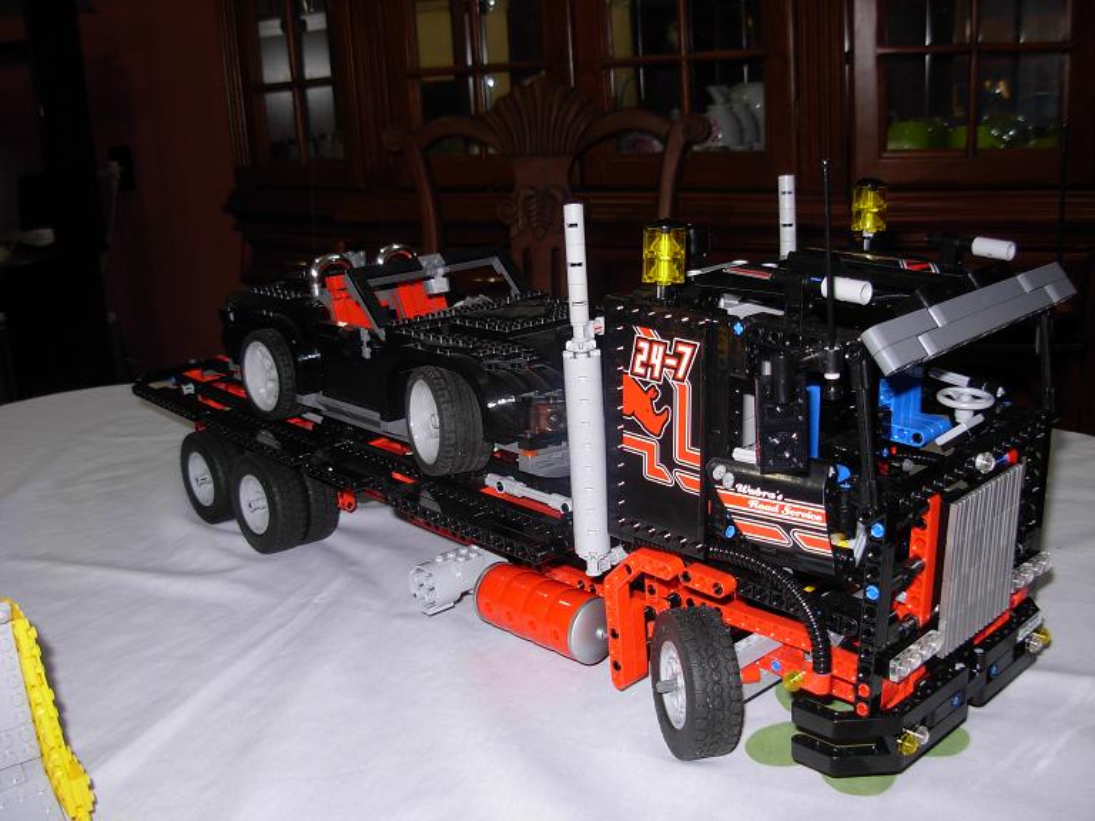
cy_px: 410
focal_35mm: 38
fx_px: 1202
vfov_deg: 37.7
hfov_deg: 49.0
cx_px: 548
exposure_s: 1/22.6
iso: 79
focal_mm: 6.3
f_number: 2.9
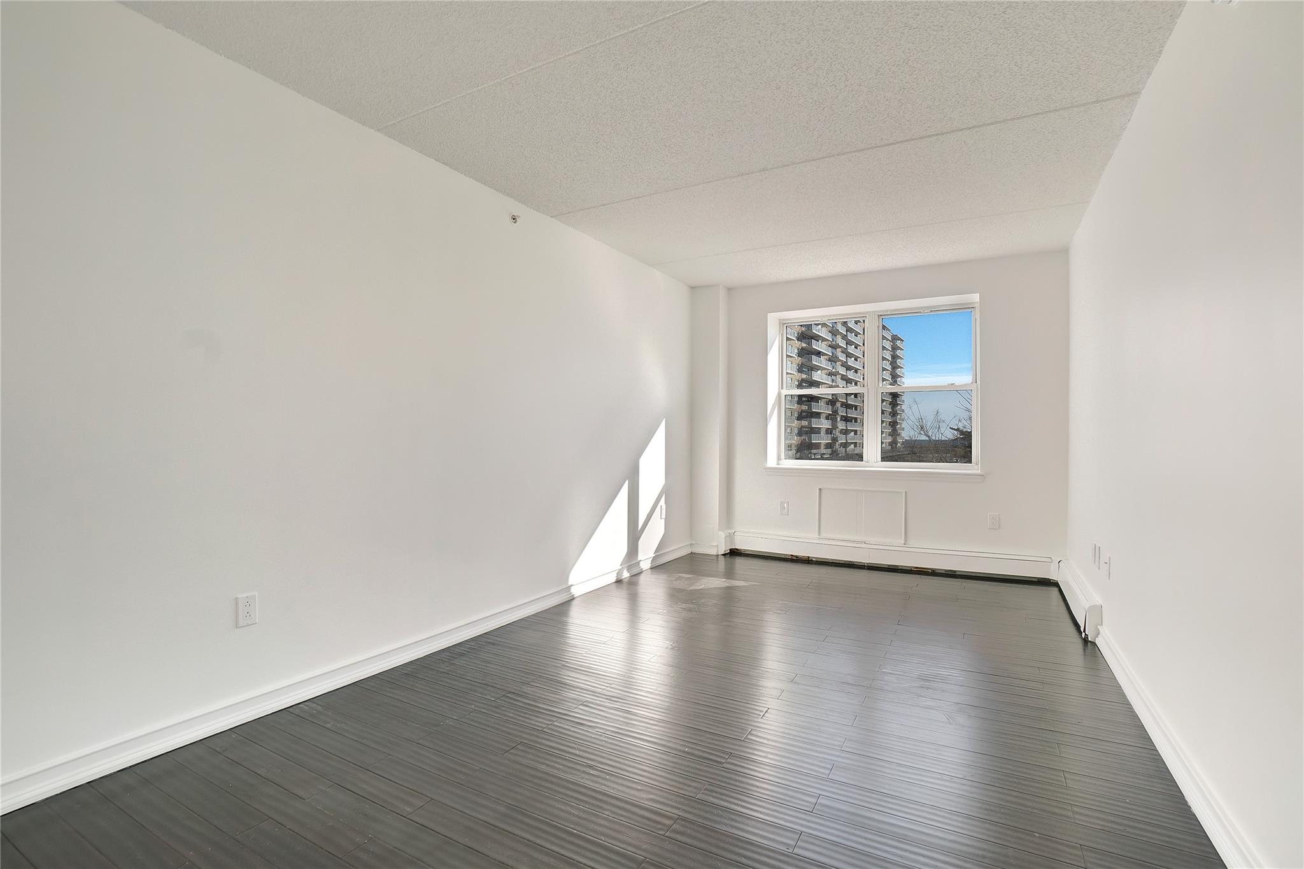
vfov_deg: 77.3
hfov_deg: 100.4
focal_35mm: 15
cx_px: 652
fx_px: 543
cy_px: 434
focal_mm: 10
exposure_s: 1/125
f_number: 9
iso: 800
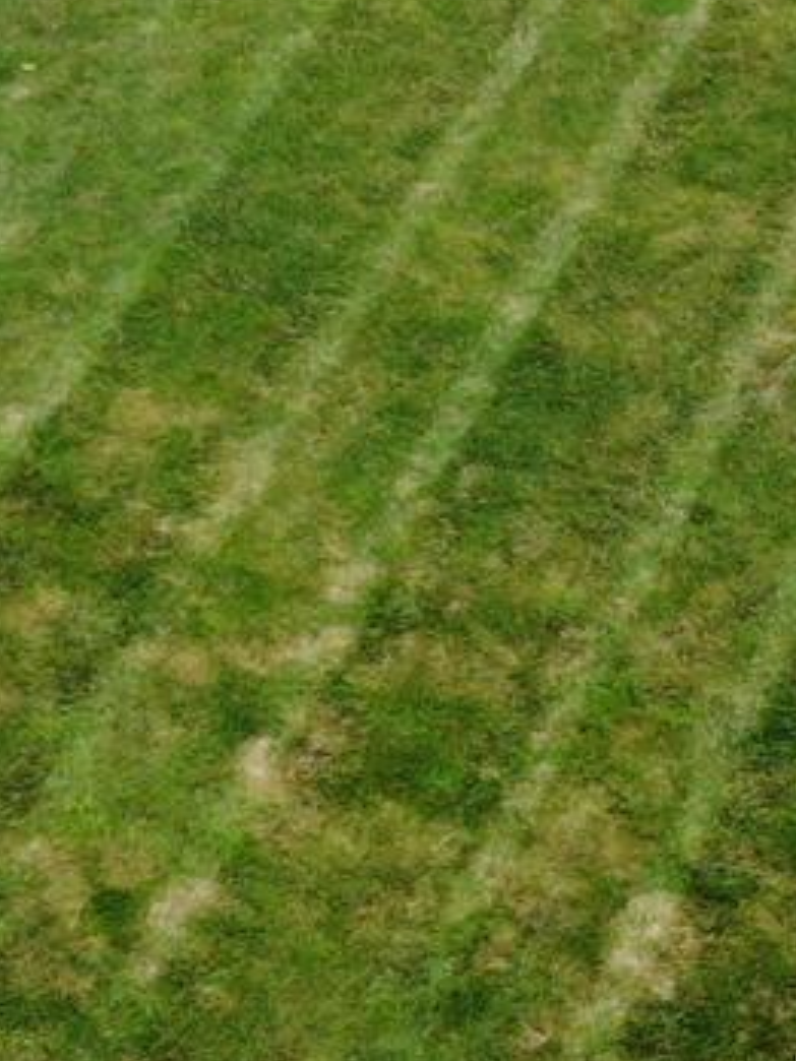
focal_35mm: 141
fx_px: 4323
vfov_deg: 13.4
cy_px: -393
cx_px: 1391
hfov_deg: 10.0
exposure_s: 1/75.3
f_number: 2.8
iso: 105
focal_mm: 4.5
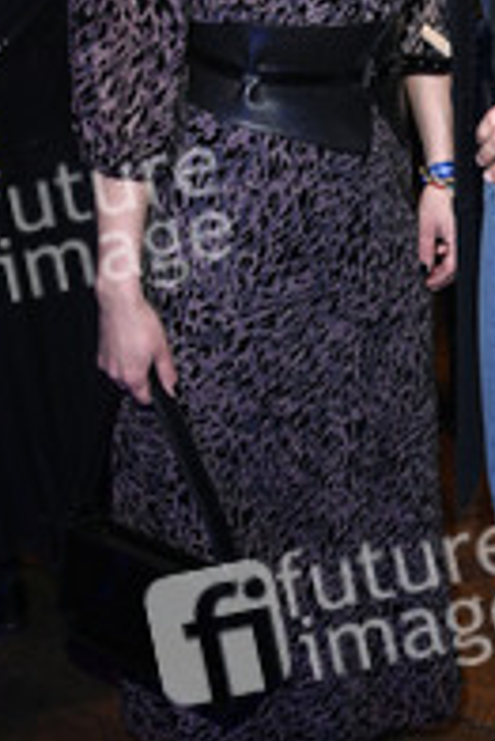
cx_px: 450
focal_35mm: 57
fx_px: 1173
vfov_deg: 32.9
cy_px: 49
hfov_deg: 23.2
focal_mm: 28
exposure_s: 1/100
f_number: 5.6
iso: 3200
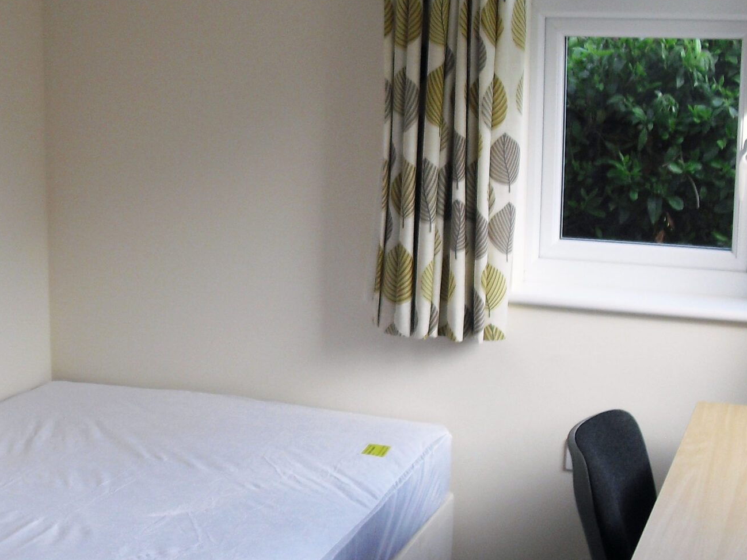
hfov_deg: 26.7
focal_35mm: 71
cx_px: 109
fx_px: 1532
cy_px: 268
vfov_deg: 20.7
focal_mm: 6.3
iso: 100
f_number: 3.1
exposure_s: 1/125
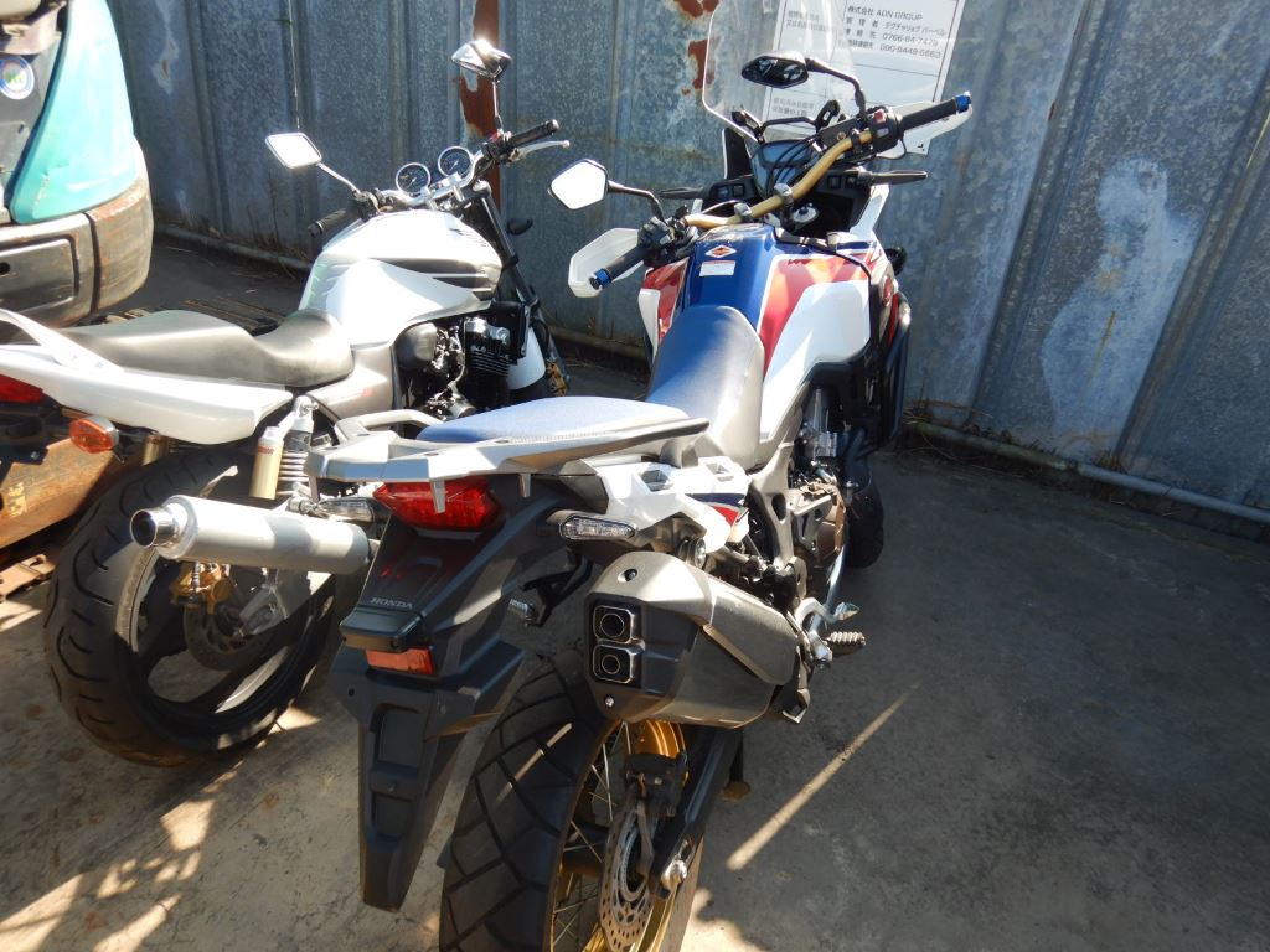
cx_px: 635
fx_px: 881
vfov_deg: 56.8
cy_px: 476
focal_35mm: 24
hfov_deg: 71.6
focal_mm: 4.3
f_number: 2.8
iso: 125
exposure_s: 1/400
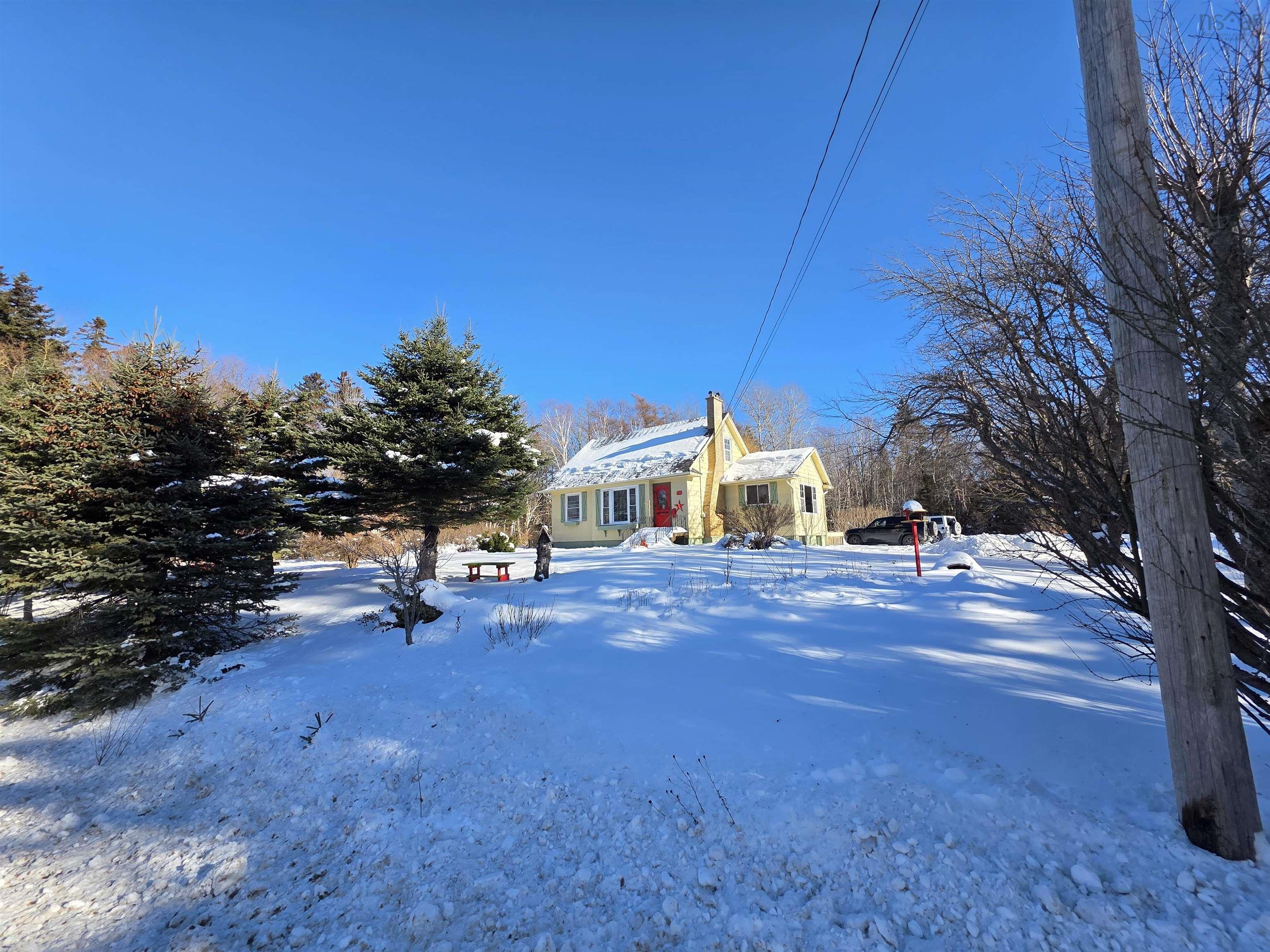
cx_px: 635
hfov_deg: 106.2
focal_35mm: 13
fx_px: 477
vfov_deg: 89.9
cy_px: 476
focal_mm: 2.2
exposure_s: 1/1011
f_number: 1.9
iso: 40
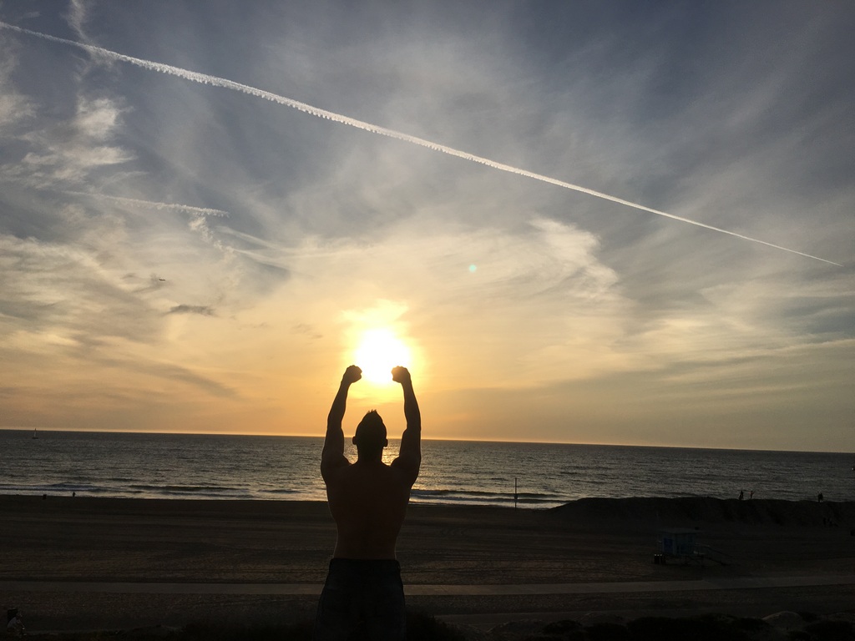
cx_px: 428
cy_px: 320
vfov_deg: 48.2
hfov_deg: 61.7
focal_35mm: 29
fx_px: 716
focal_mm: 4.15
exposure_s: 1/4525
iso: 25
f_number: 2.2
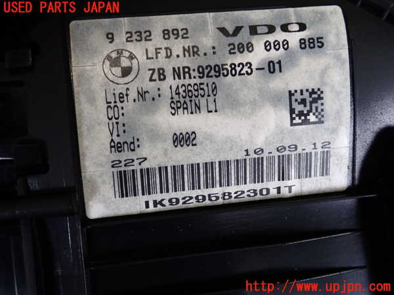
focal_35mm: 38
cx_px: 197
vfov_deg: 37.7
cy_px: 148
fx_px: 433
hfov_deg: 49.0
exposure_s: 1/50
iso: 200
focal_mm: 6.83
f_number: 2.7
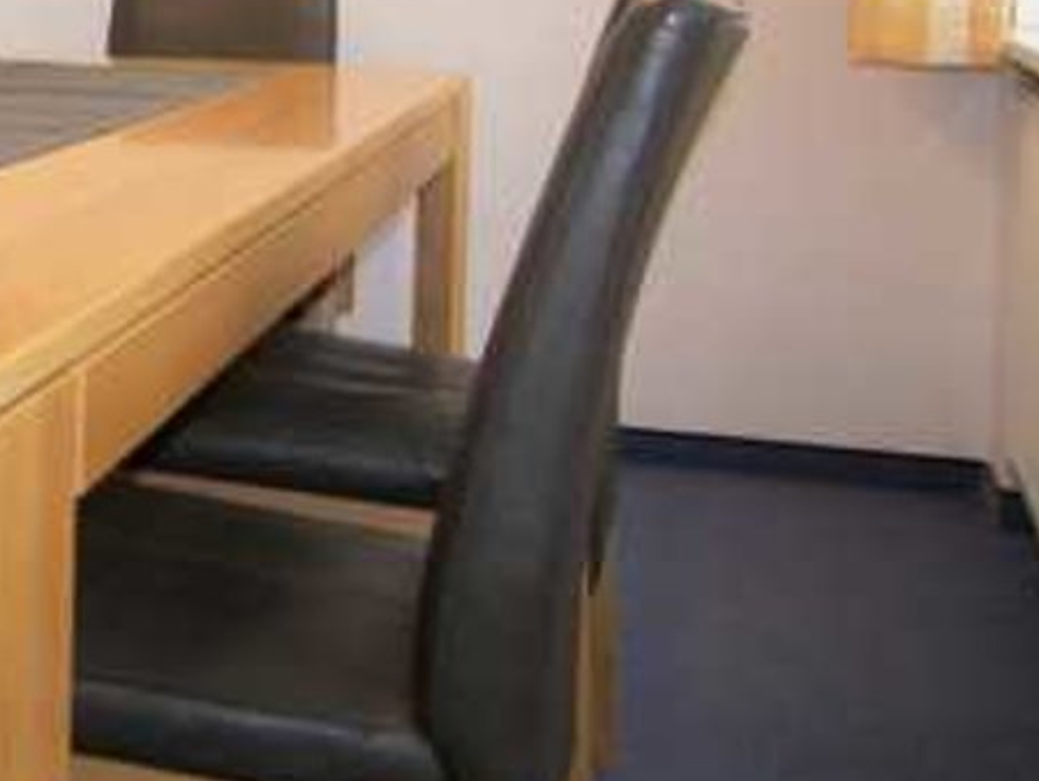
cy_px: -62
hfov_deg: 26.3
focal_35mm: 64
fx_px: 1922
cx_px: -261
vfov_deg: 21.8
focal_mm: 5
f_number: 2.8
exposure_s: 1/30
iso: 100
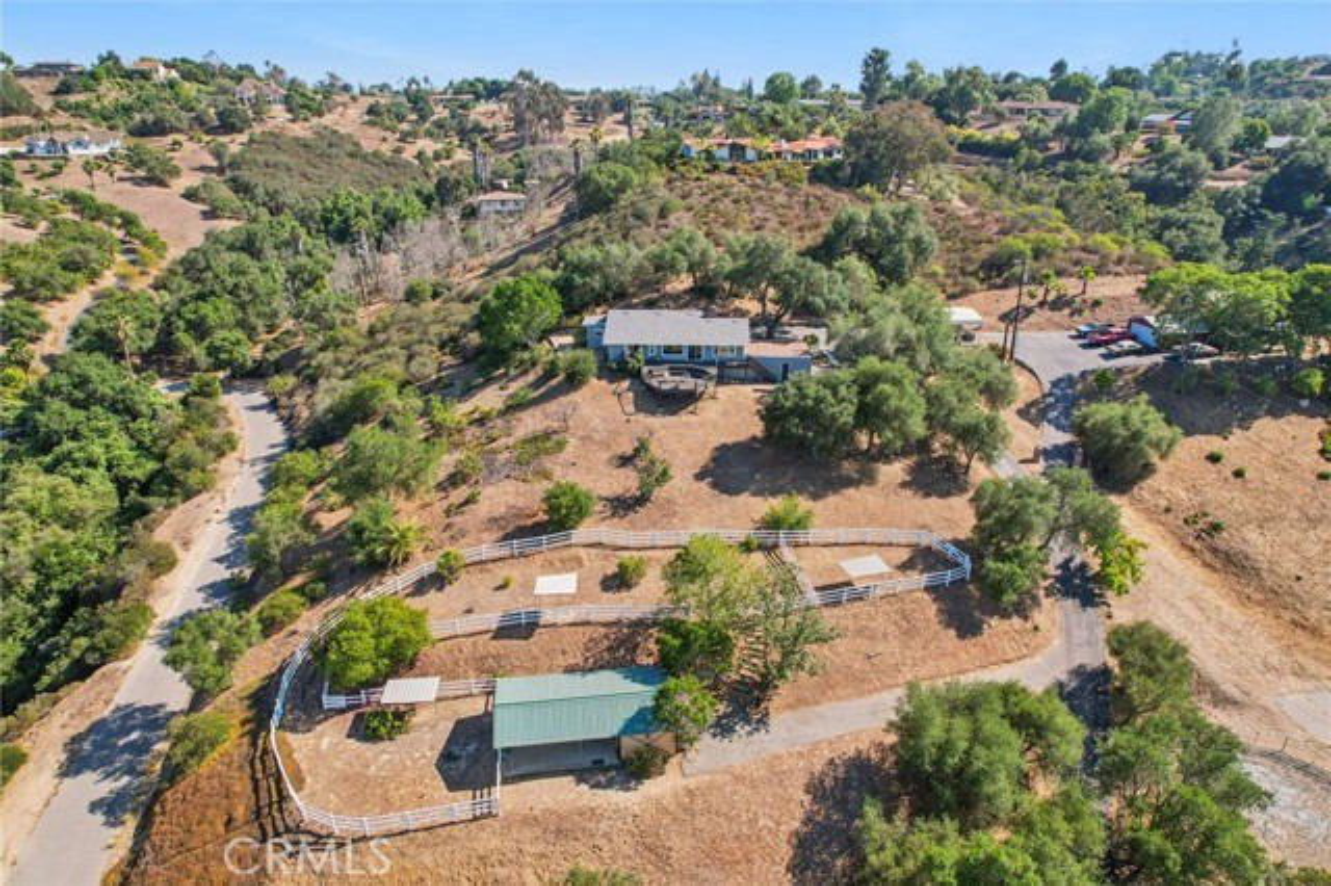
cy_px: 443
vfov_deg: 57.2
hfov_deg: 78.6
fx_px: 813
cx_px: 666
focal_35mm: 22
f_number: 2.8
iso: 140
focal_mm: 8.38
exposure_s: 1/1250
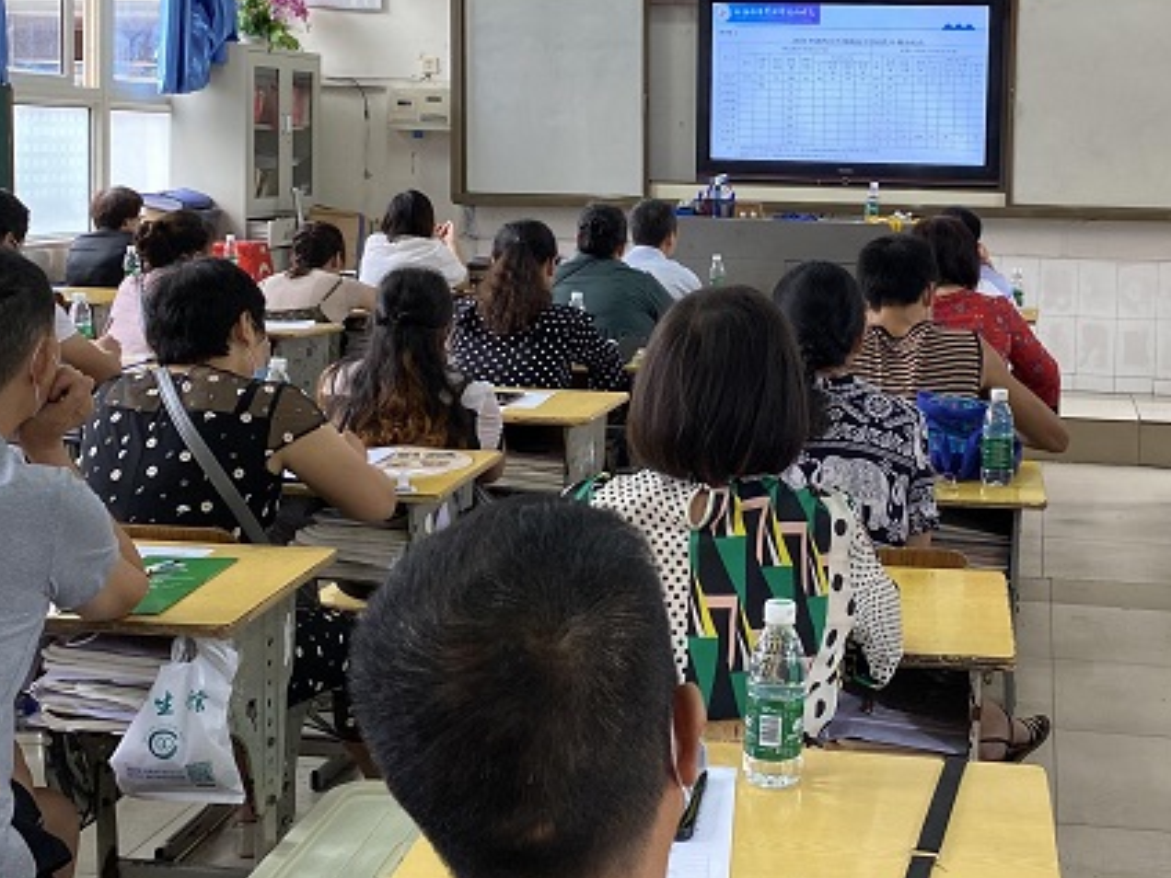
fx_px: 1658
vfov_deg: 29.4
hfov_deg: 38.2
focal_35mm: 49
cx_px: 829
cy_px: 265
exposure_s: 1/121
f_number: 1.8
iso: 125
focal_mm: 4.25
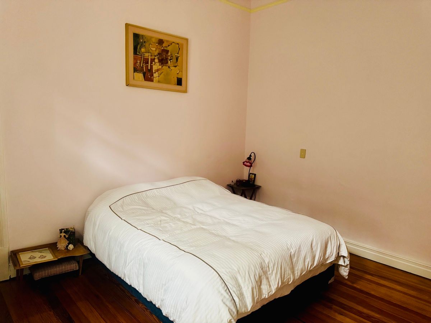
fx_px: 299
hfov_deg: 71.6
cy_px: 162
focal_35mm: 24
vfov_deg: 56.8
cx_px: 216
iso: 500
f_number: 1.78
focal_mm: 6.76
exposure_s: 1/60
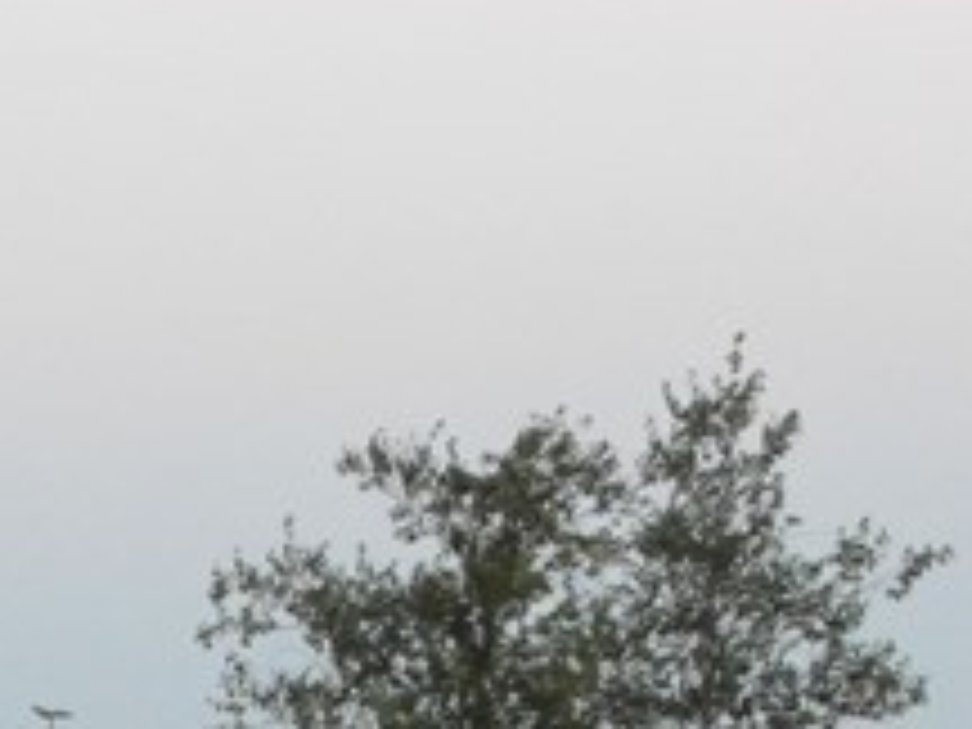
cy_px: 1058
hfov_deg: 7.1
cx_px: -90
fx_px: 7750
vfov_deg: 5.3
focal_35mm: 276
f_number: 3.9
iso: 640
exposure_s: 1/60
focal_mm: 16.5
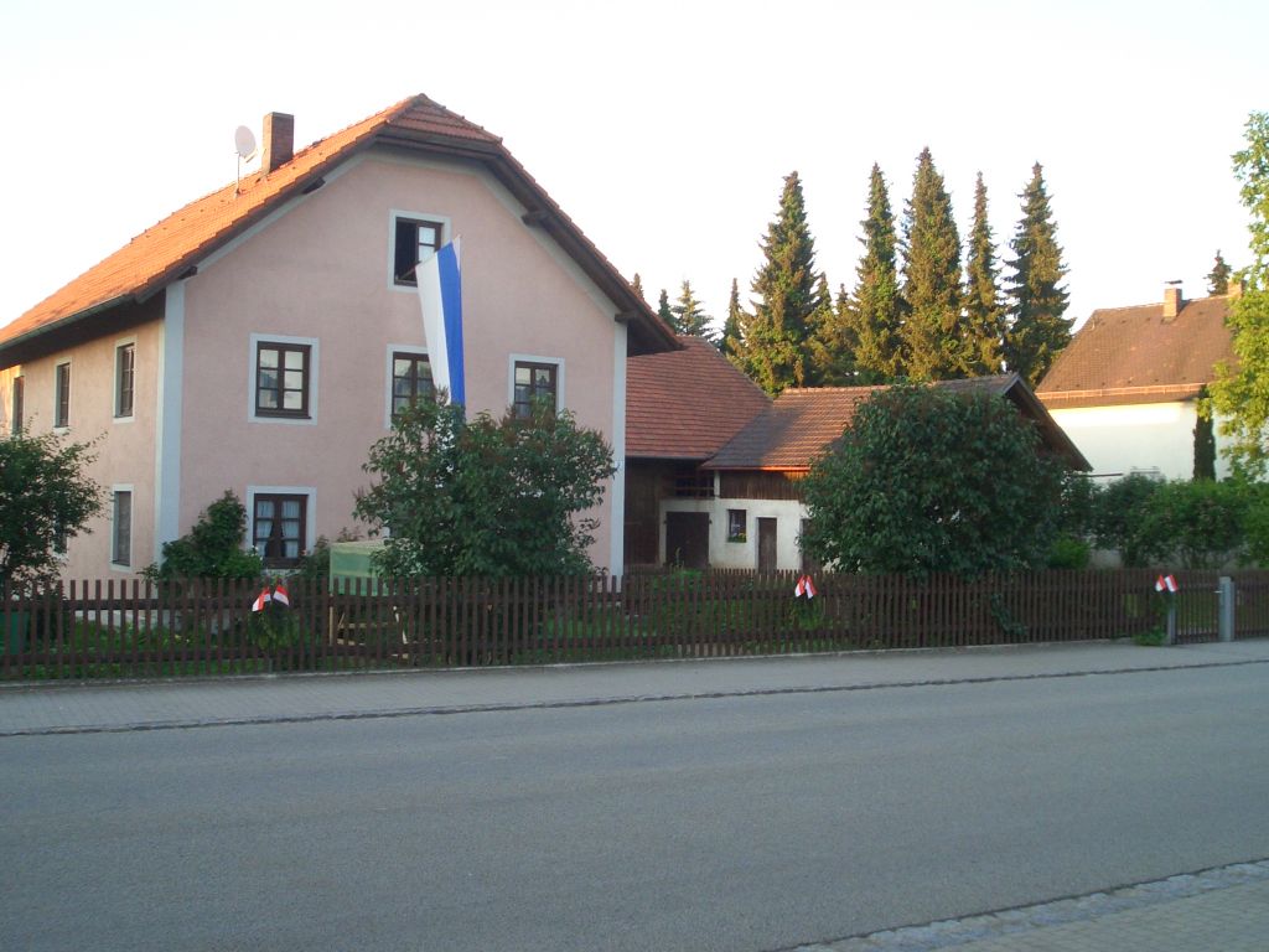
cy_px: 476
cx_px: 634
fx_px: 1320
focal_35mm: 36
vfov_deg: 39.7
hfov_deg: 51.4
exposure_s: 1/80
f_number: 4
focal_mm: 4.8
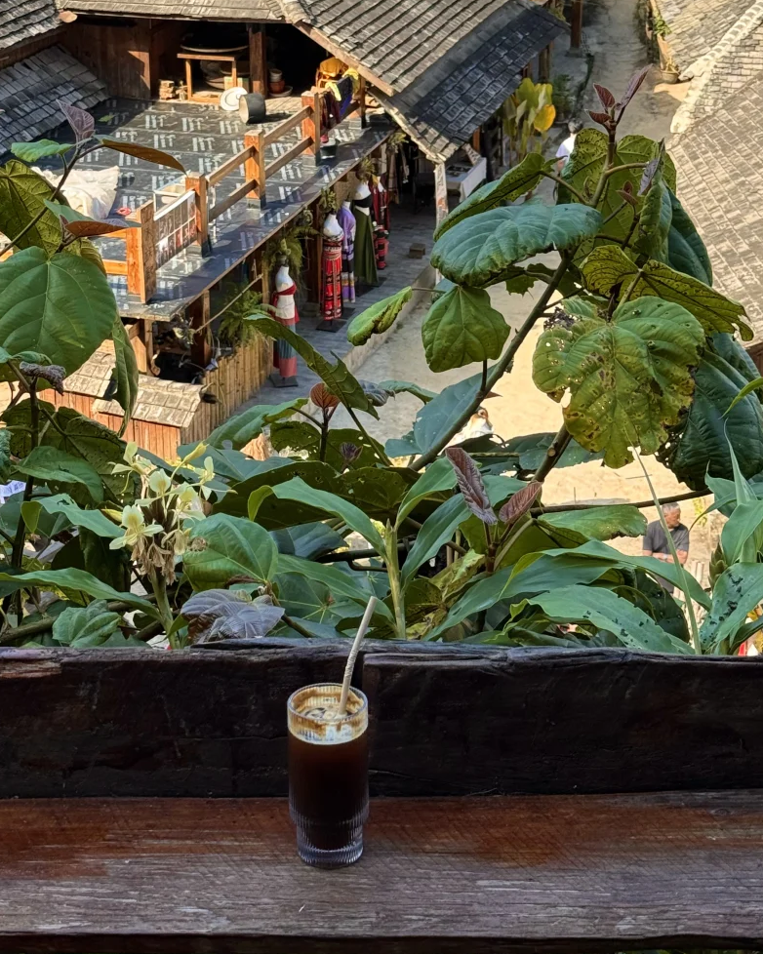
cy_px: 258
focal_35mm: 69
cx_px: 320
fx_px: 1948
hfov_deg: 22.1
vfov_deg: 27.2
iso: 64
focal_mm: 6.76
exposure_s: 1/706
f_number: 1.78
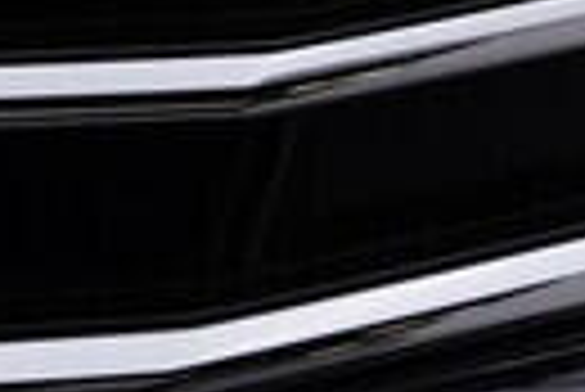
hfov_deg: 6.5
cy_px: 205
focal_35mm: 284
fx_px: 4620
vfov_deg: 4.9
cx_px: 1845
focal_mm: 24
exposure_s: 1/100
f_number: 4.5
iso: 125
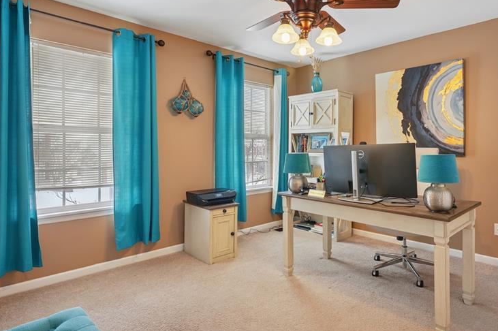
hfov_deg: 79.8
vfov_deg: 59.3
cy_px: 147
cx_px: 311
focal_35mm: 21
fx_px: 290
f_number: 8
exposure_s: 1/20
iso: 400
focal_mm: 15
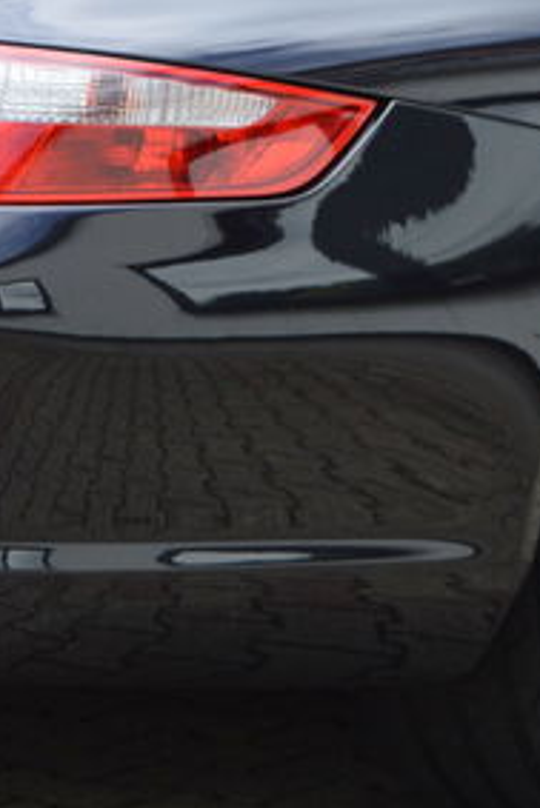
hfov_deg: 7.2
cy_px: 94
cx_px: 171
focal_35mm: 190
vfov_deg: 10.8
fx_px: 4265
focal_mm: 35
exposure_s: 1/160
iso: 100
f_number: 6.3
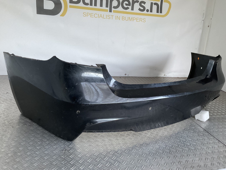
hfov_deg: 61.7
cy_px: 85
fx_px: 189
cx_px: 113
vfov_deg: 48.2
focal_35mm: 29
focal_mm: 3
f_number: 1.8
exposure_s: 1/50
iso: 80
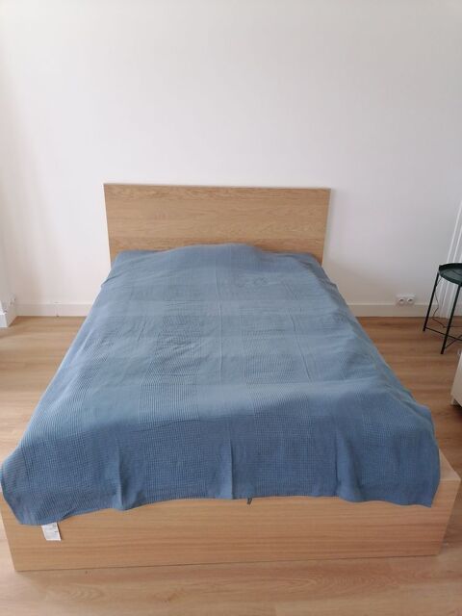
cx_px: 231
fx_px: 463
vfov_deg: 67.3
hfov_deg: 53.1
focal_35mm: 26
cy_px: 308
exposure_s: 1/25
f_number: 1.8
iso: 400
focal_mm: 5.3
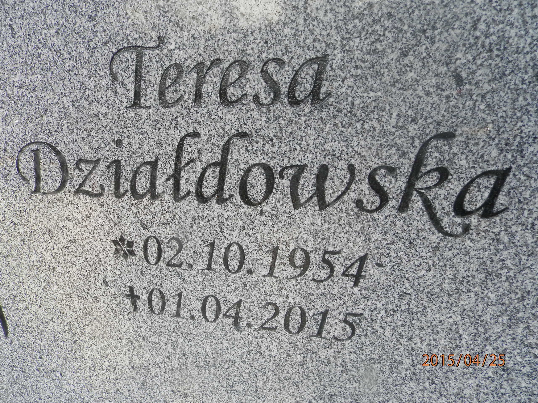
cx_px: 269
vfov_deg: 54.9
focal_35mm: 25
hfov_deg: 69.4
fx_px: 389
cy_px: 202
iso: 125
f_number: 3.1
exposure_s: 1/250
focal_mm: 4.5
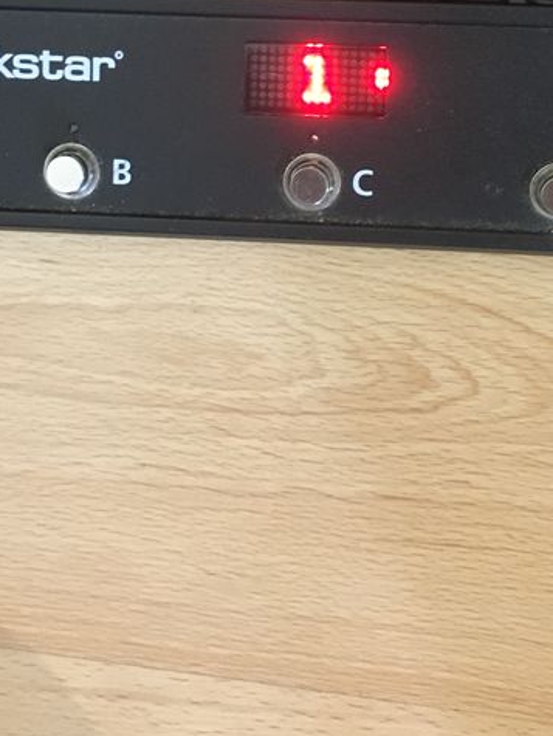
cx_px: 353
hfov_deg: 24.0
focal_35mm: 61
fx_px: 1298
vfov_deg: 30.6
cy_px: 115
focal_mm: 4.15
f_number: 2.2
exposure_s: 1/17
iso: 400
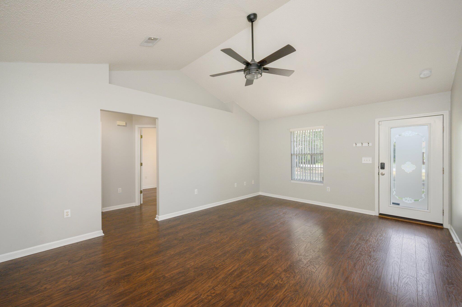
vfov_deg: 81.1
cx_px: 231
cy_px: 154
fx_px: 180
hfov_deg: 104.3
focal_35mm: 14
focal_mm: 14
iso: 500
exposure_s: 1/25
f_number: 8
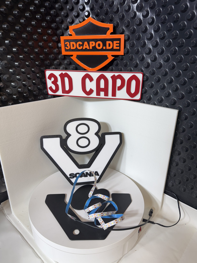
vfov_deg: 71.6
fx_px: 182
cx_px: 98
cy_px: 132
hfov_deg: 56.8
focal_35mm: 24
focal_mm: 6.76
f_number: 1.78
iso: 64
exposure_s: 1/121
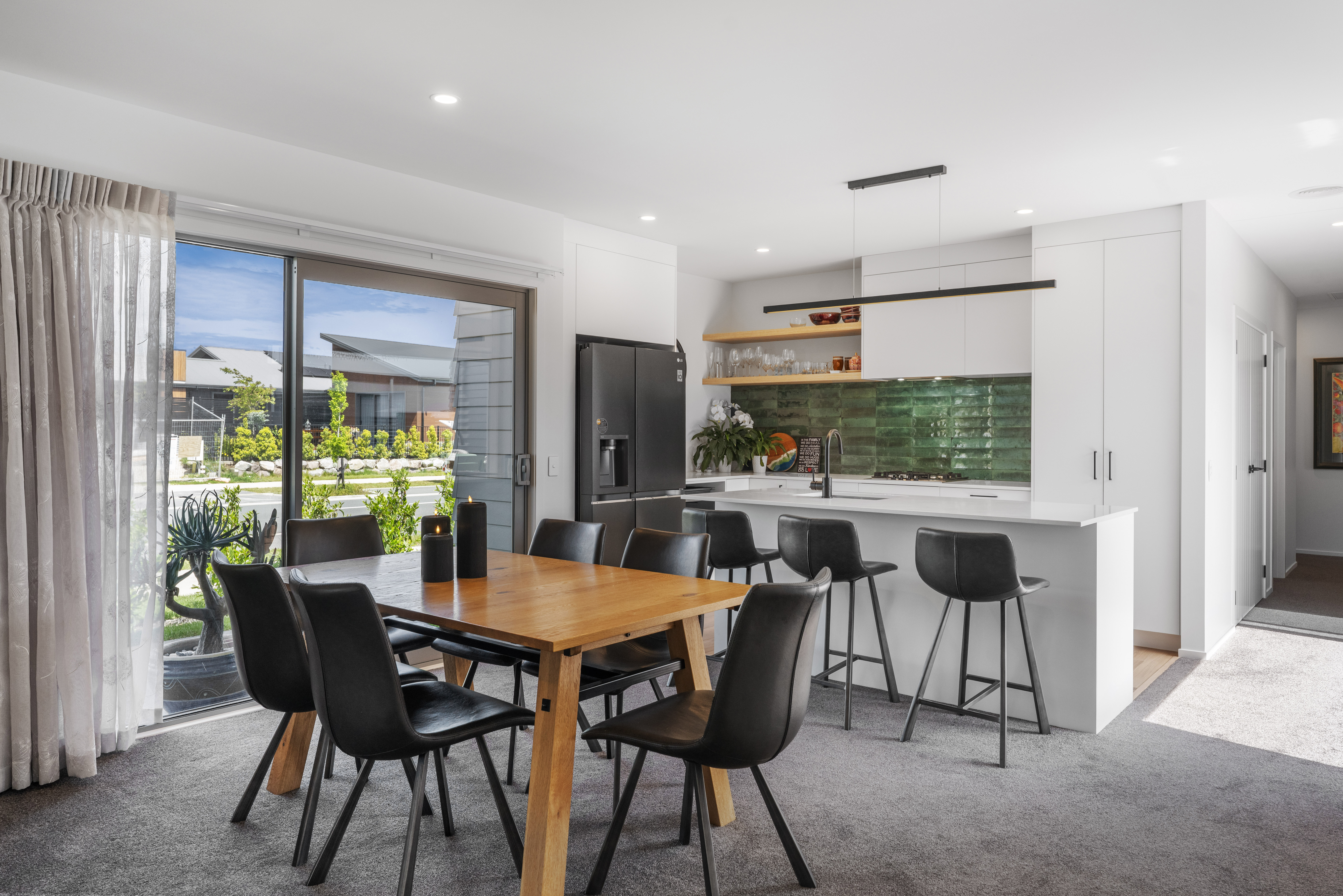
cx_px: 672
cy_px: 448
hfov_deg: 73.7
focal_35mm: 24
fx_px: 895
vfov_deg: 53.1
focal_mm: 24
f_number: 8
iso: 640
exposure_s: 1/50
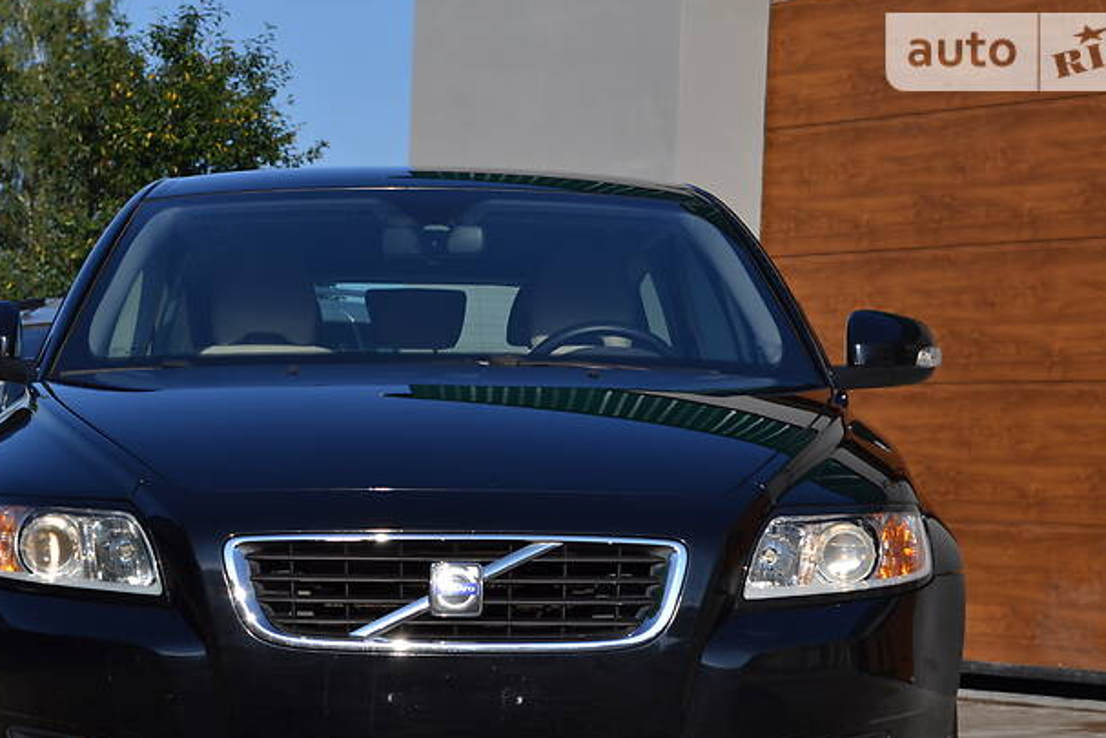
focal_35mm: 109
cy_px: 477
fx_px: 3339
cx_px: 446
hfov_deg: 18.8
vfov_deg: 12.6
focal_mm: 55
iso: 100
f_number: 8
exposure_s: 1/320
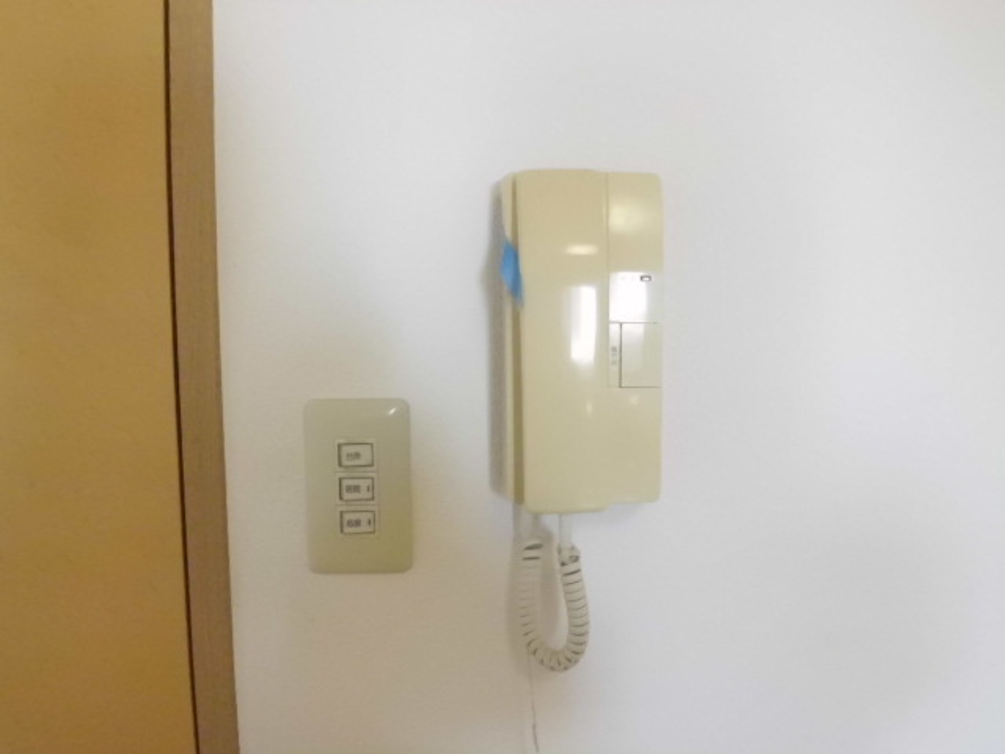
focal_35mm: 26
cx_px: 502
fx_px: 755
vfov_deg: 53.1
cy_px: 377
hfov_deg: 67.3
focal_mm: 4.7
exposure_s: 1/100
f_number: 2.8
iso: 800
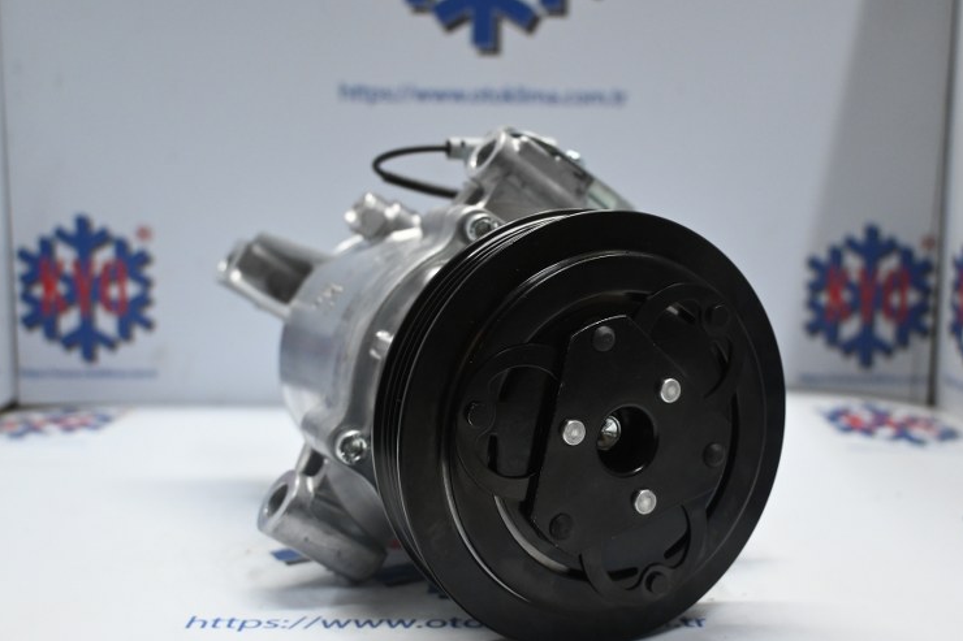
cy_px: 324
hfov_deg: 47.9
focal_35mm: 41
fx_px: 1084
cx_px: 518
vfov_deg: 33.0
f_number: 4.2
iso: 1400
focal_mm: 25
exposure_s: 1/125
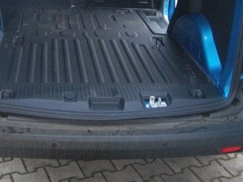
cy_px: 12
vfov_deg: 25.5
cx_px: 66
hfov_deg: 34.4
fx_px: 386
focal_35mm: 55
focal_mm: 6
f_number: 2.8
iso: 1800
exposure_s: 1/30
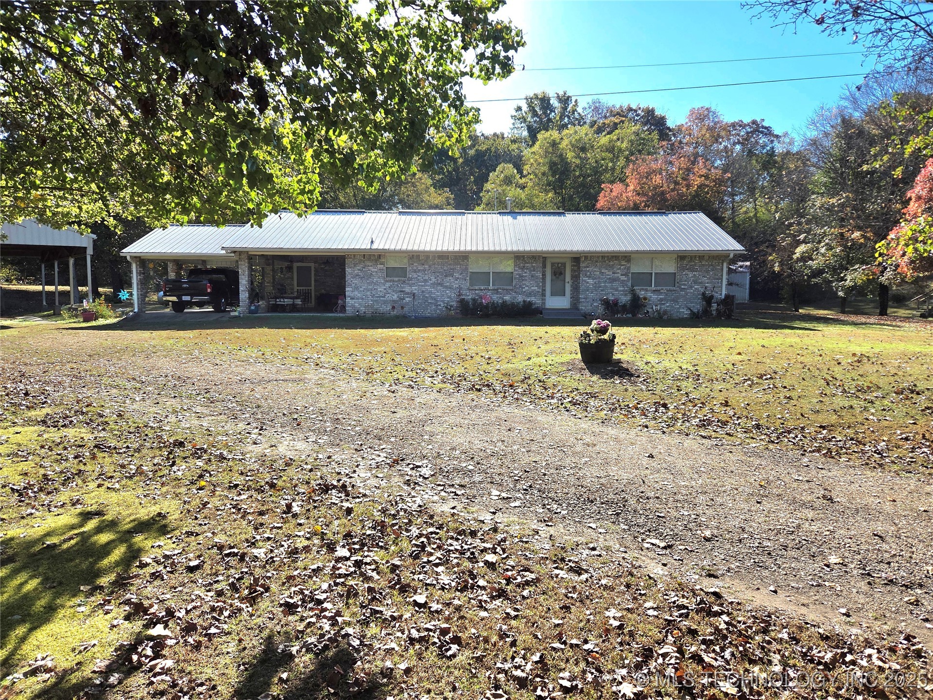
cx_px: 466
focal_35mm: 23
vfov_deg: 58.9
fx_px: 620
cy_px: 350
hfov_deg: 73.9
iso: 80
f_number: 1.8
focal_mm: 5.4
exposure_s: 1/5000
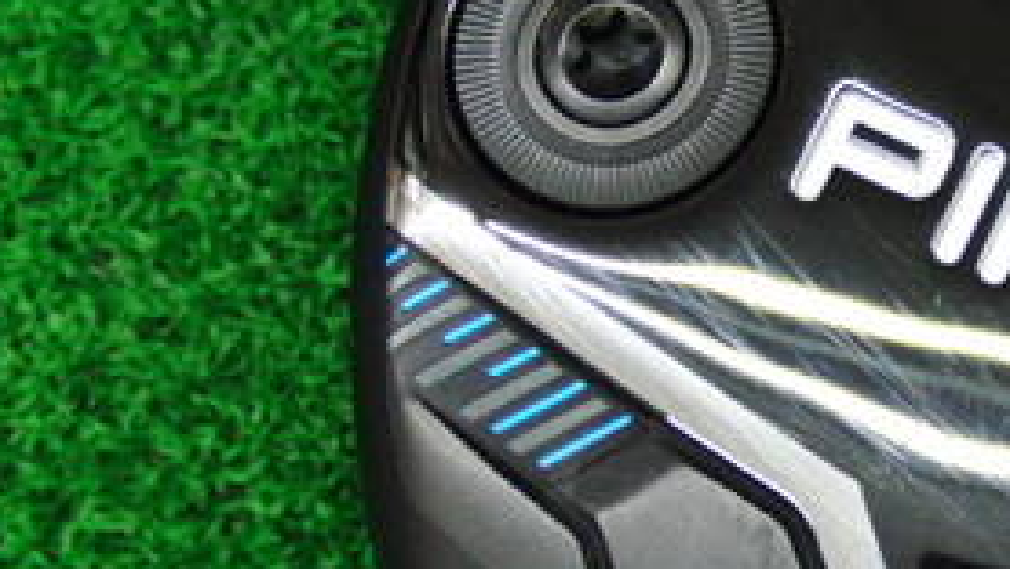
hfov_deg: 22.2
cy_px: 317
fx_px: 2491
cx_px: 970
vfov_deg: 13.0
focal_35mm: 93
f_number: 3.6
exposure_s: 1/50
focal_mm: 6.42
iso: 400
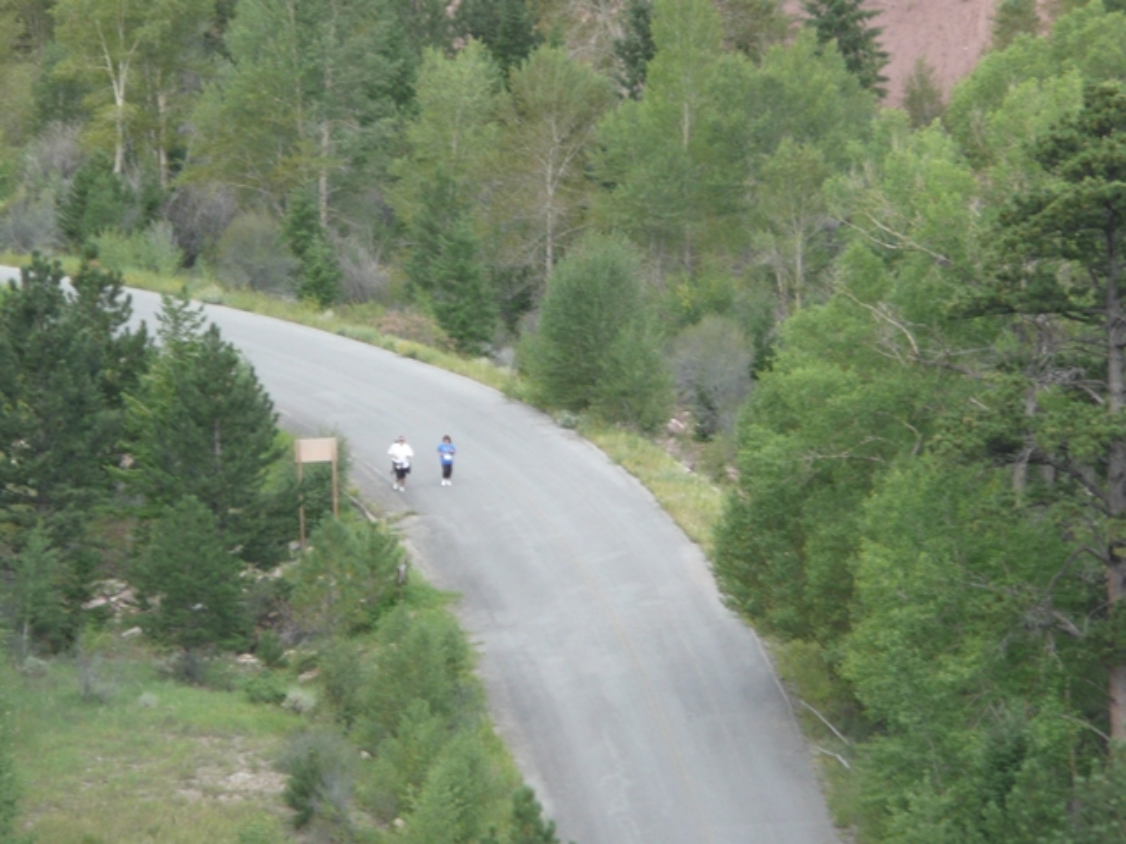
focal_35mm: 336
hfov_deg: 5.9
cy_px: 422
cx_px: 563
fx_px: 10930
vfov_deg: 4.4
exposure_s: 1/40
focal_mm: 46
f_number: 4.9
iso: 100
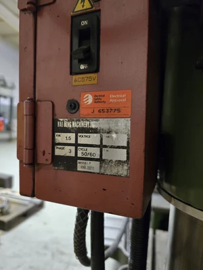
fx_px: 180
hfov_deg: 58.9
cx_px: 102
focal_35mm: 23
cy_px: 135
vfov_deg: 73.9
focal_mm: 6.3
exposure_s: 1/60
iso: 1600
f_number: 1.7
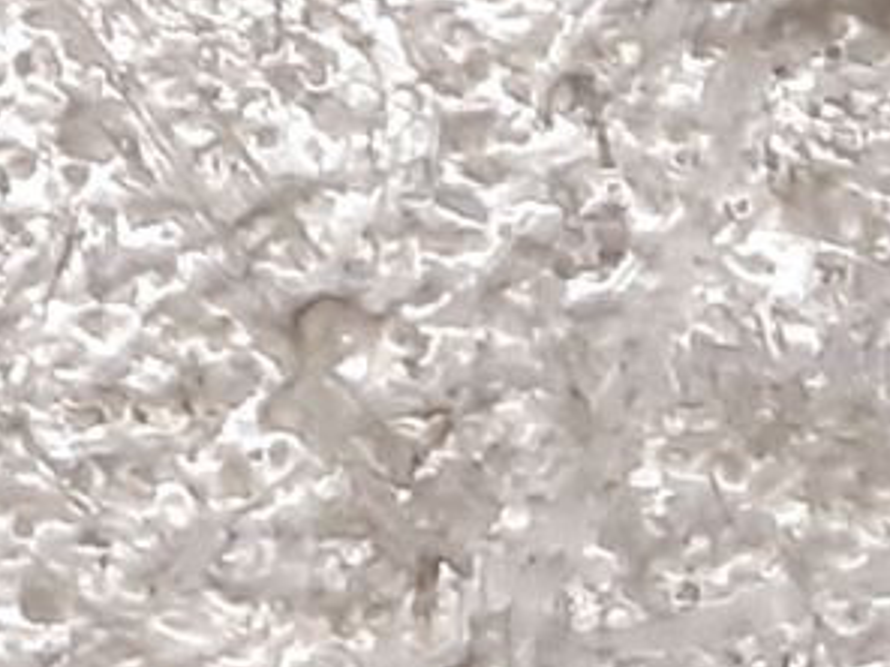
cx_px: -259
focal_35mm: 180
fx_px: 4628
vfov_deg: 7.3
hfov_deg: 10.7
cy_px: -1331
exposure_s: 1/50
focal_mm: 3.93
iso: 160
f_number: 1.7
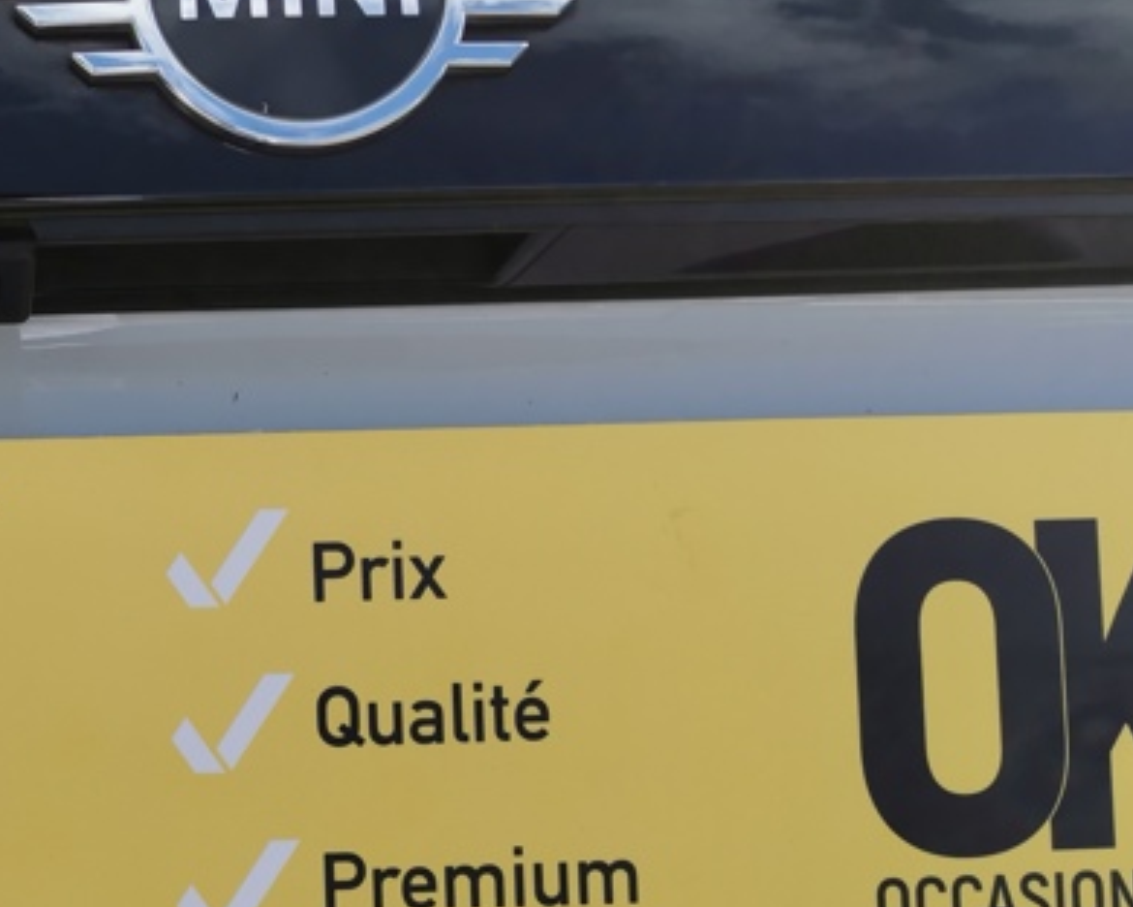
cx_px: 26
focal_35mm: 54
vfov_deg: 28.0
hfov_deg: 32.3
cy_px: 552
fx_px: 1811
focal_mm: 5.58
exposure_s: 1/2481
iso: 50
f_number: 1.8
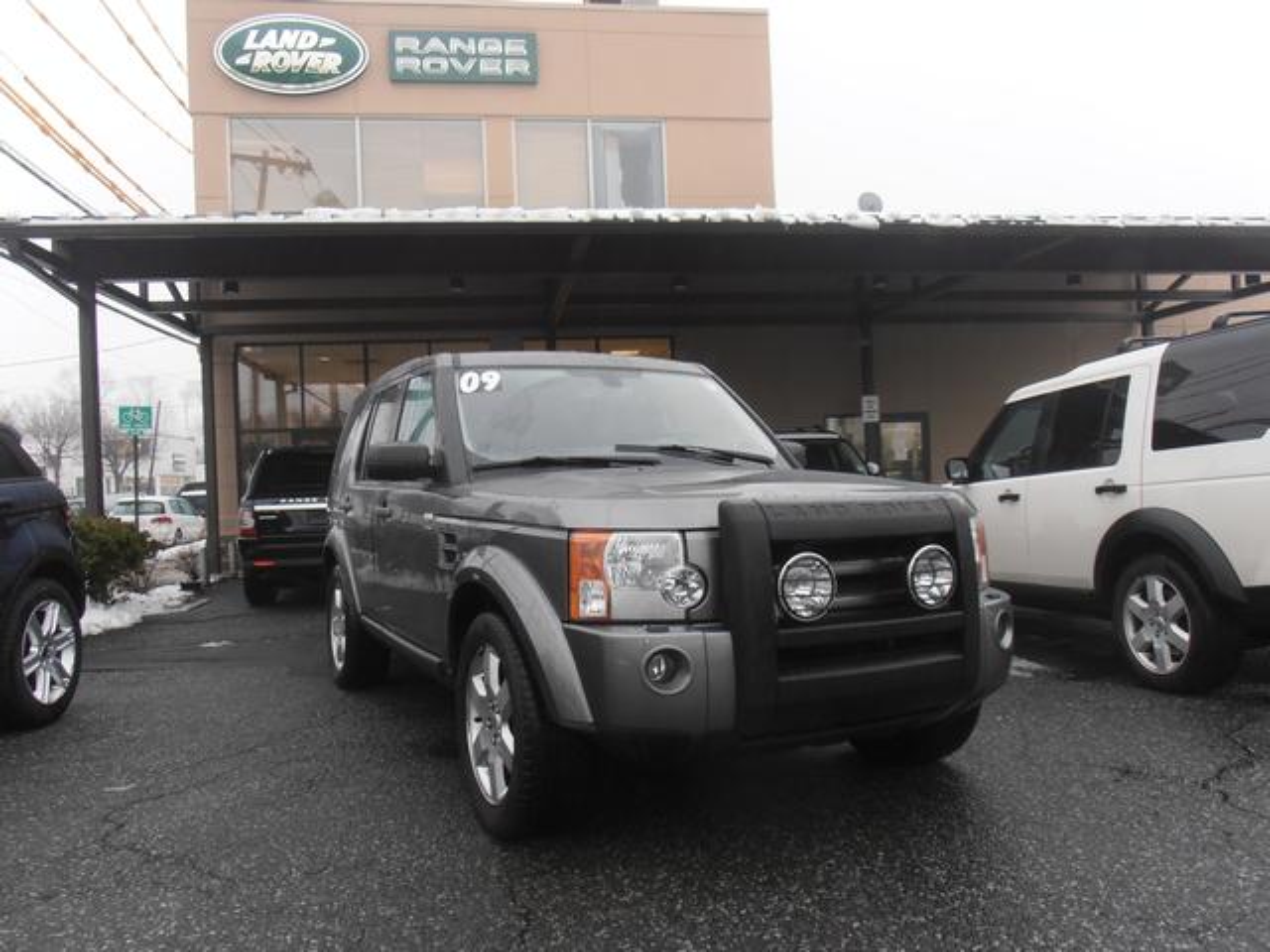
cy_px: 476
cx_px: 635
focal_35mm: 30
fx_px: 1101
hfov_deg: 60.0
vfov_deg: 46.8
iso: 80
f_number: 3.5
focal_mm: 5.25
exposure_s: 1/30
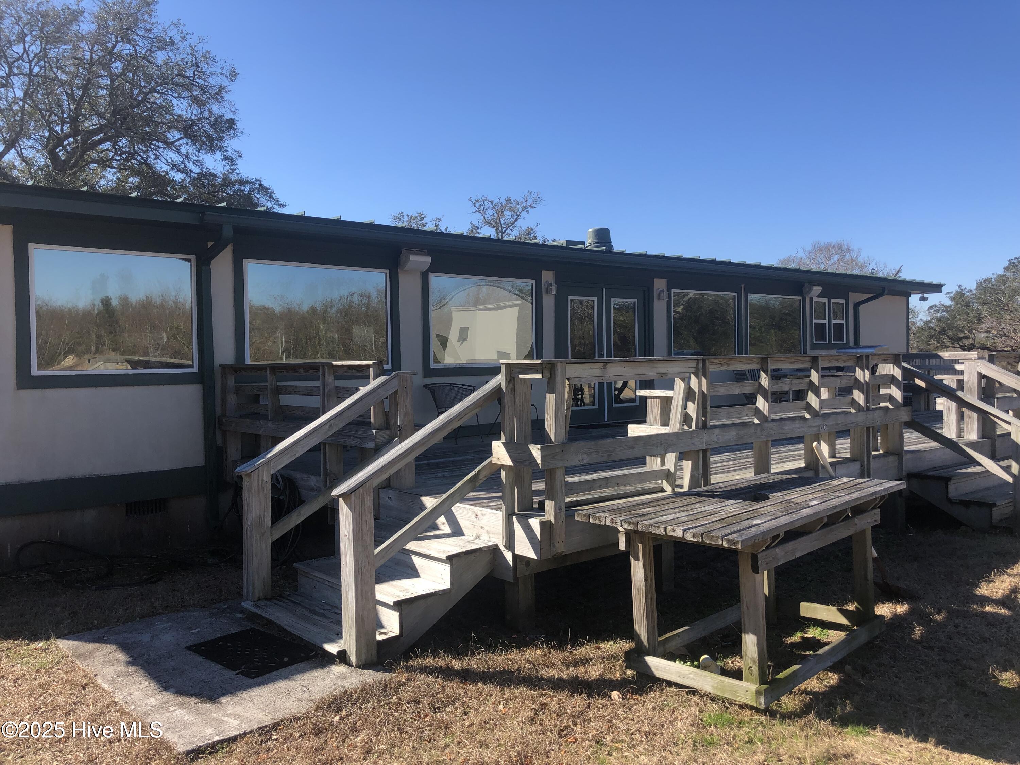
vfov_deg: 49.7
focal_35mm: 28
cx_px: 510
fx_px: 825
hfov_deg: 63.4
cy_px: 382
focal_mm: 3.99
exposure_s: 1/1033
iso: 20
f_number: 1.8
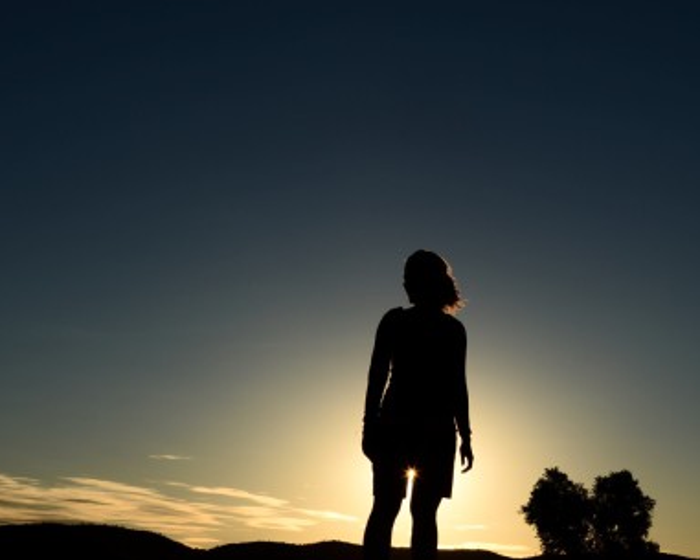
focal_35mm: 73
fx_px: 1513
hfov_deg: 26.0
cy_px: 385
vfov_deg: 20.9
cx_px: 443
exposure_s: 1/350
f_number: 13
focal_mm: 30
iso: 100
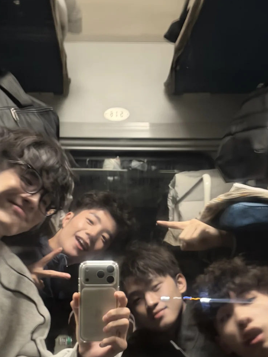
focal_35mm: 70
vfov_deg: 27.5
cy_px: 255
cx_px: 109
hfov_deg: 21.0
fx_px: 722
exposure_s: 1/15
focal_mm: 6.76
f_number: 1.78
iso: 1000
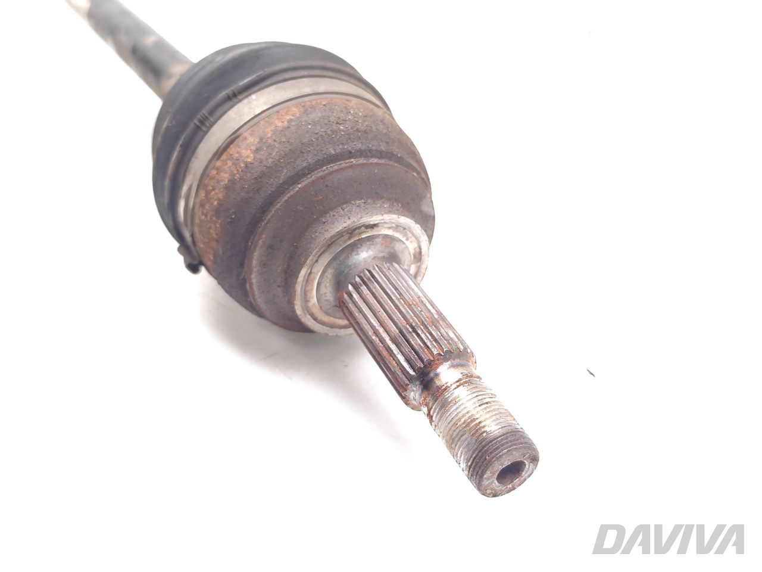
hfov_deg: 47.9
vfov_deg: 36.8
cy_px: 286
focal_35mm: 39
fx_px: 859
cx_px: 381
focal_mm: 6.19
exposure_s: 1/50
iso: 125
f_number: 1.65
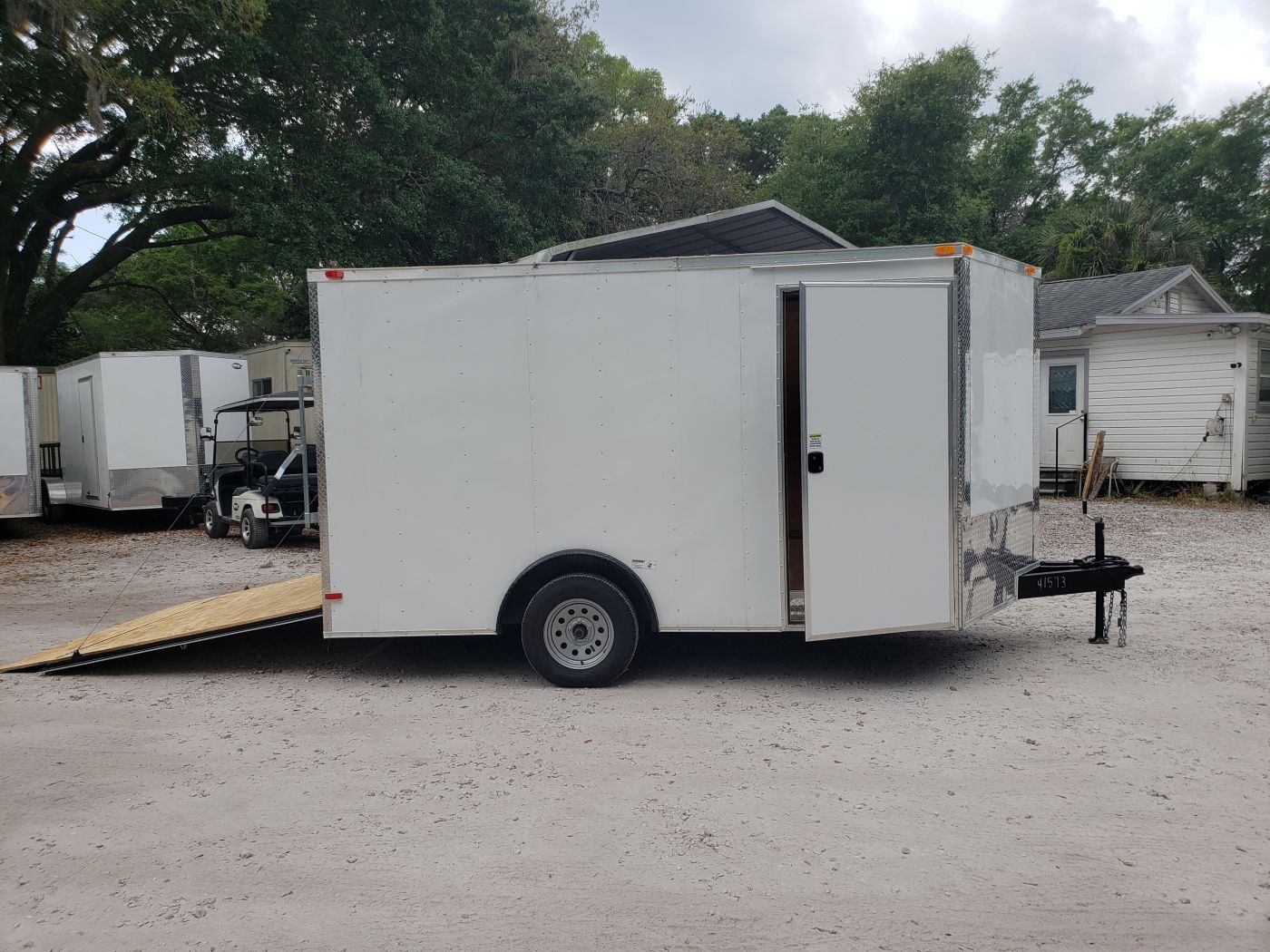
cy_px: 476
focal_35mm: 26
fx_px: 954
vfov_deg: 53.1
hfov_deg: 67.3
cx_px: 635
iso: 50
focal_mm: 4.3
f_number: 2.4
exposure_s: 1/992
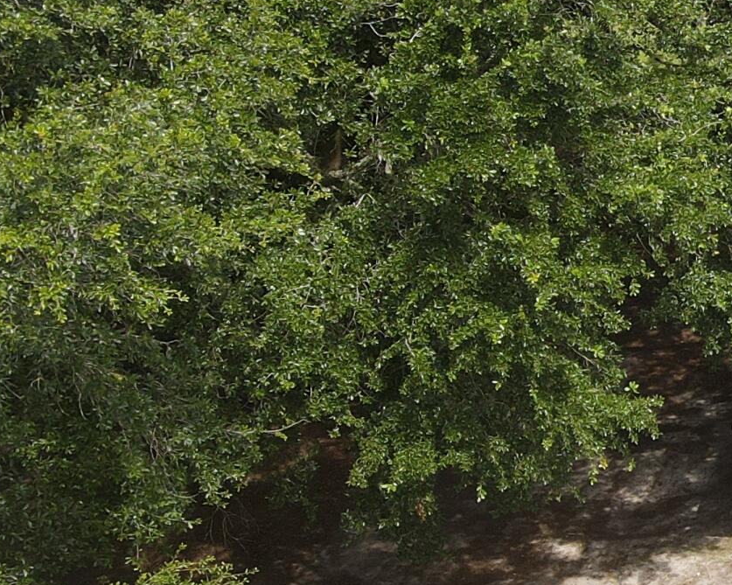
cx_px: 1276
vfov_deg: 18.3
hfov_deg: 18.4
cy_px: 278
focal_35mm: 84
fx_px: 1819
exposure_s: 1/350
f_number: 2.8
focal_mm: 4.5
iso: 100
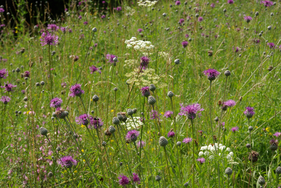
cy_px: 94
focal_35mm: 75
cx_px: 140
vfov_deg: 18.2
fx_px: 586
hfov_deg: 27.0
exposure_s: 1/100
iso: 100
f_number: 9
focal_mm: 50
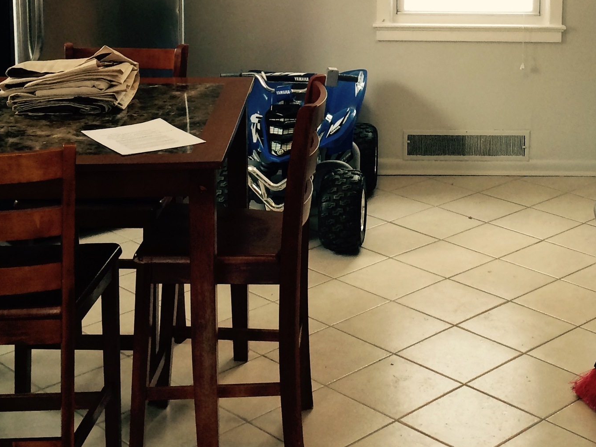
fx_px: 1136
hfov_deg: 29.1
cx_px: 412
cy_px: -18
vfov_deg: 21.3
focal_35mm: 66
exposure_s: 1/30
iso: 64
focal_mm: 4.15
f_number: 2.2
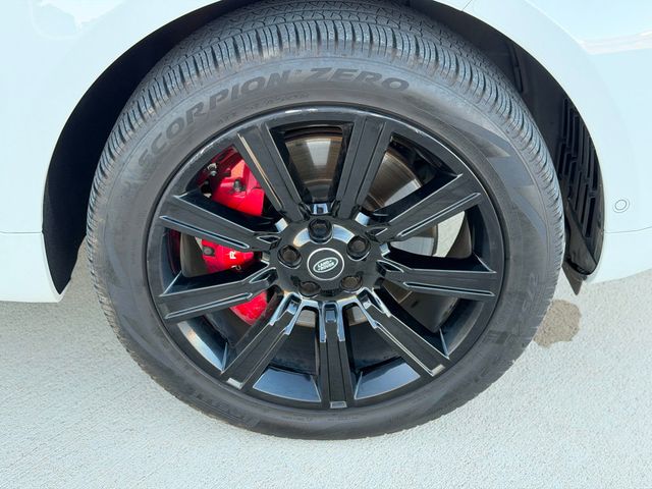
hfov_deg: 39.7
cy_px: 244
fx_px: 904
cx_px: 326
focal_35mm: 48
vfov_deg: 30.3
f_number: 1.78
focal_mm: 6.76
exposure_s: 1/108
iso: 160
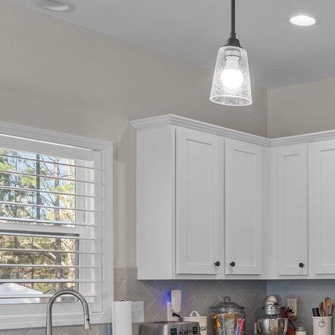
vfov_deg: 26.6
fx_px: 690
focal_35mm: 63
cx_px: 400
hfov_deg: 24.7
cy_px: 282
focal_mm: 16
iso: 400
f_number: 8
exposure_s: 1/2
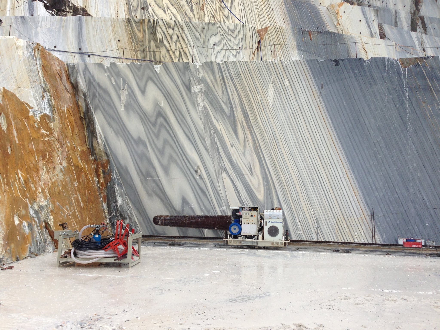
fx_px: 419
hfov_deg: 55.4
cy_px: 165
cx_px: 220
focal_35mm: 33
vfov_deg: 42.9
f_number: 2.4
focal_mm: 4.13
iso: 50
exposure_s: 1/120
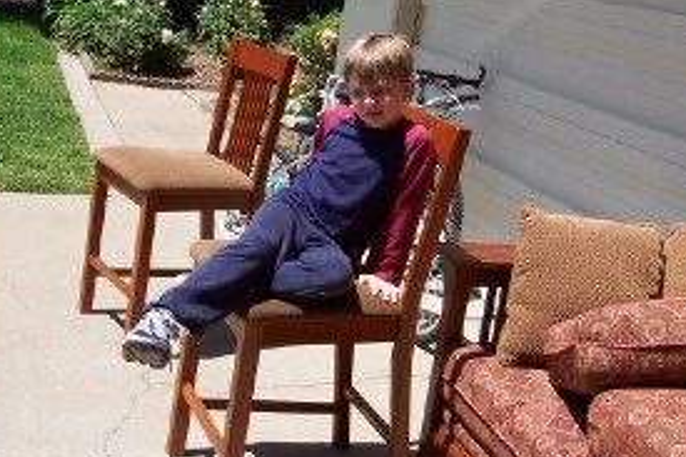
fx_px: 1066
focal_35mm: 56
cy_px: 130
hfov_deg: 35.7
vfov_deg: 24.0
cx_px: 339
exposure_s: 1/350
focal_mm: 5.6
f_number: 5.6
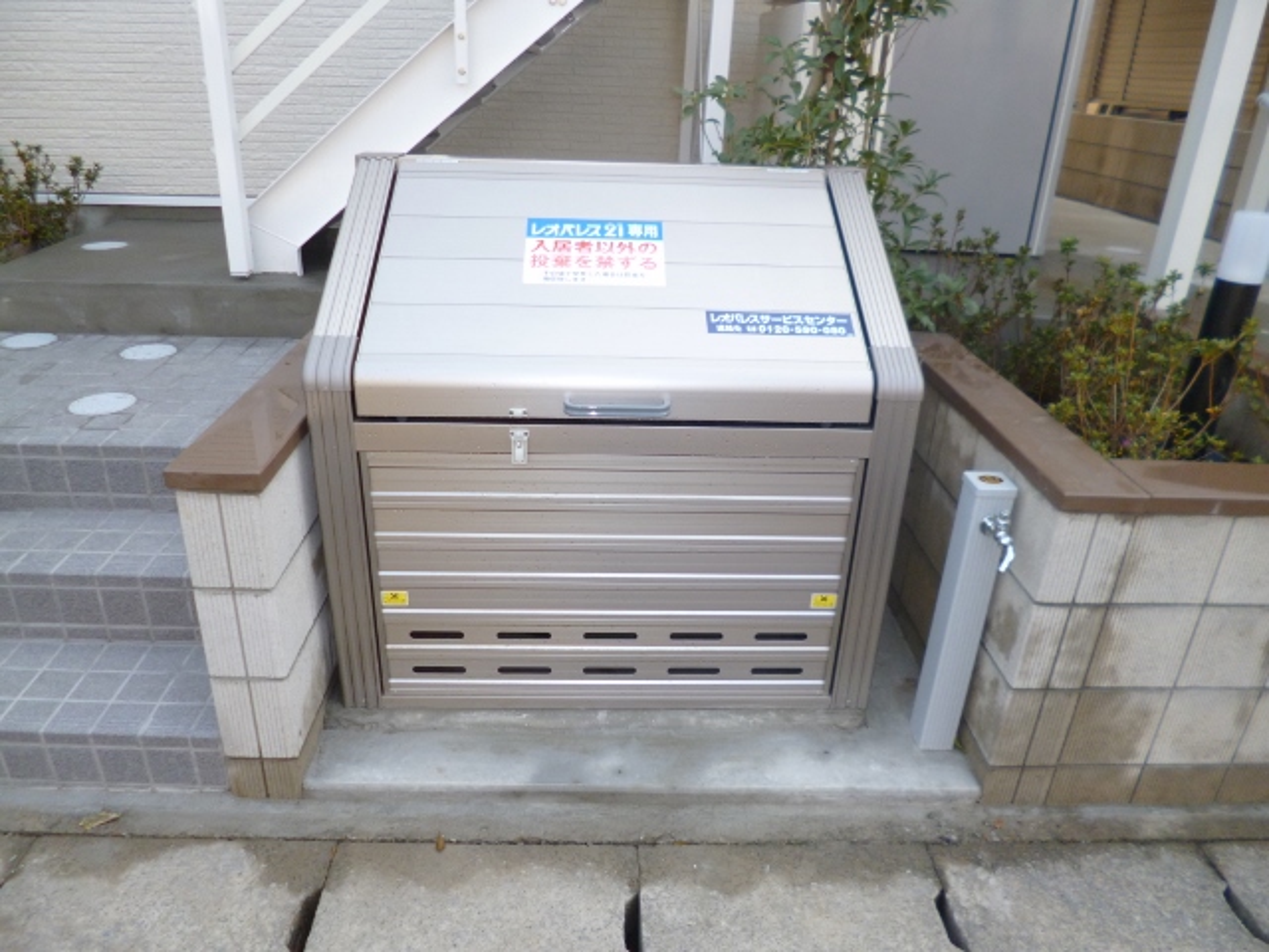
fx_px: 880
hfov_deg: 71.6
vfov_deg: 56.8
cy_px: 476
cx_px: 634
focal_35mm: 24
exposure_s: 1/320
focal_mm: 4.3
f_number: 2.5
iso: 100
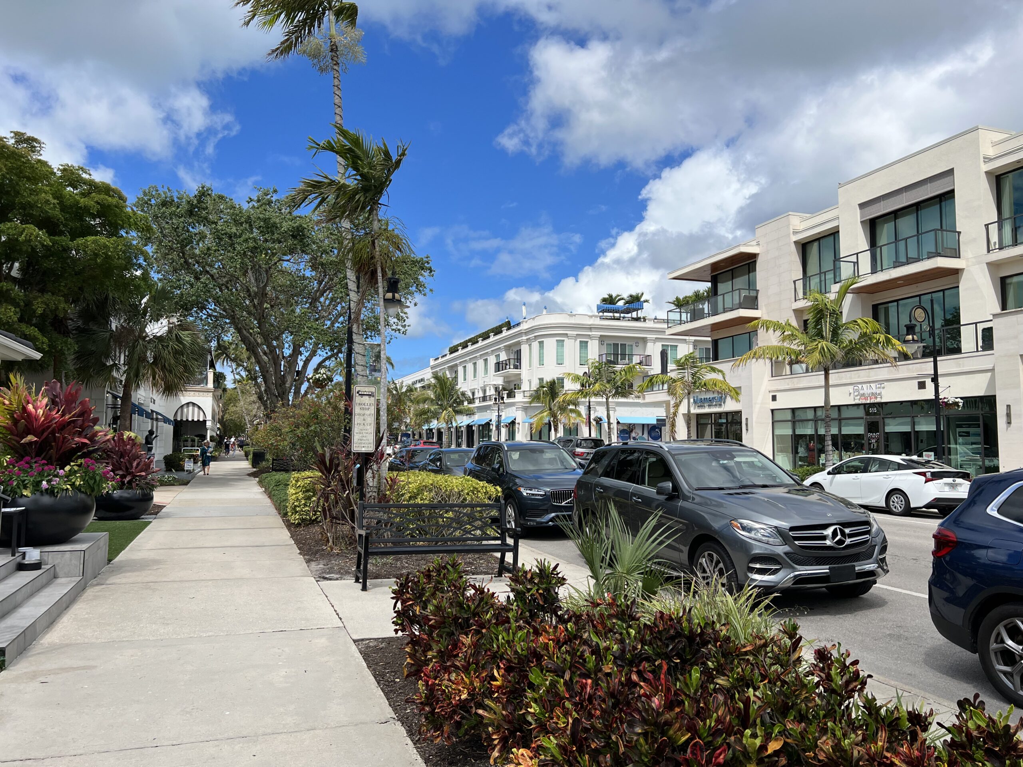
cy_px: 384
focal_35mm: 26
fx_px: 768
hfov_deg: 67.3
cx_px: 512
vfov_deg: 53.1
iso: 50
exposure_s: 1/5882
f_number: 1.5
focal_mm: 5.7
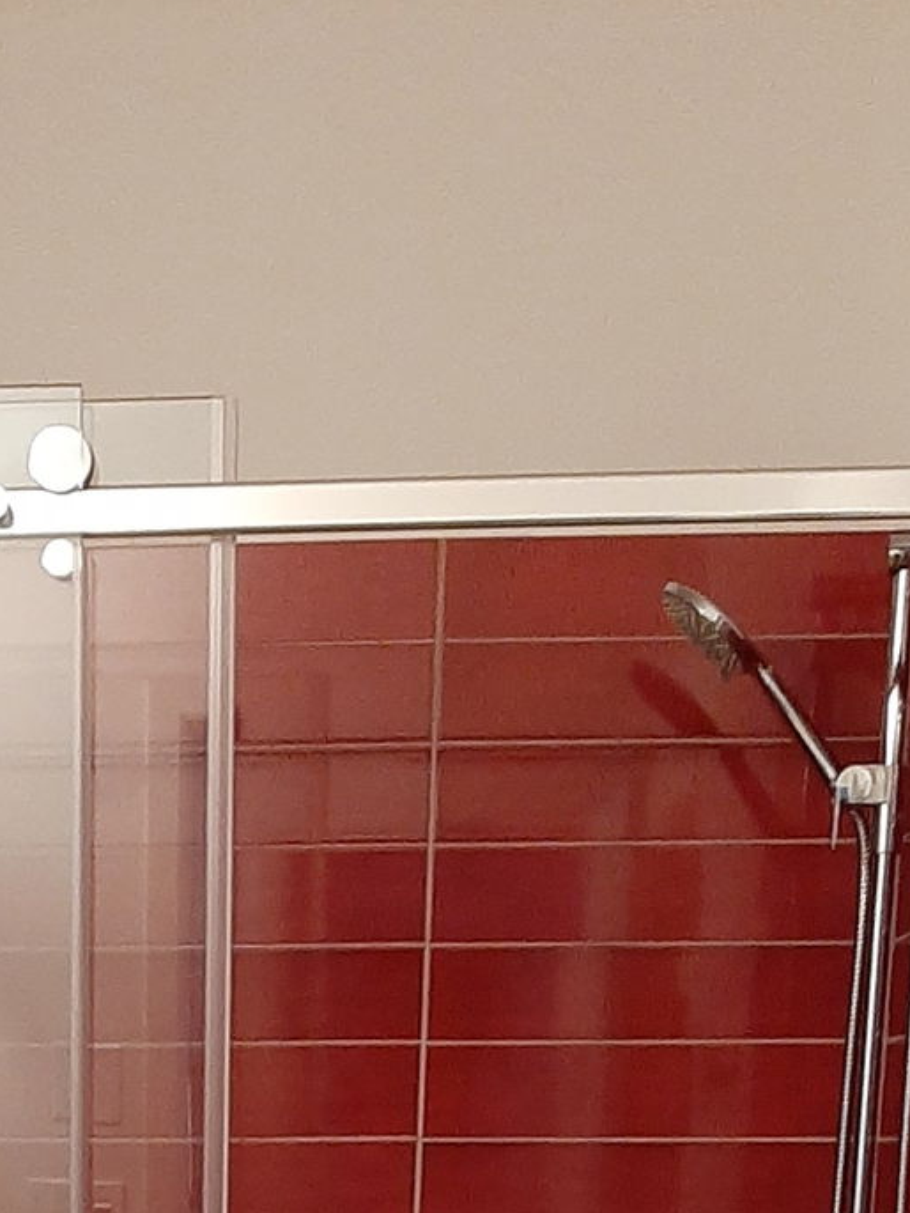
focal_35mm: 81
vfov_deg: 20.3
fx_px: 2838
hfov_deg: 17.9
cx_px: 50
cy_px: 1874
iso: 320
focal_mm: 3.93
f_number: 1.7
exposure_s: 1/24
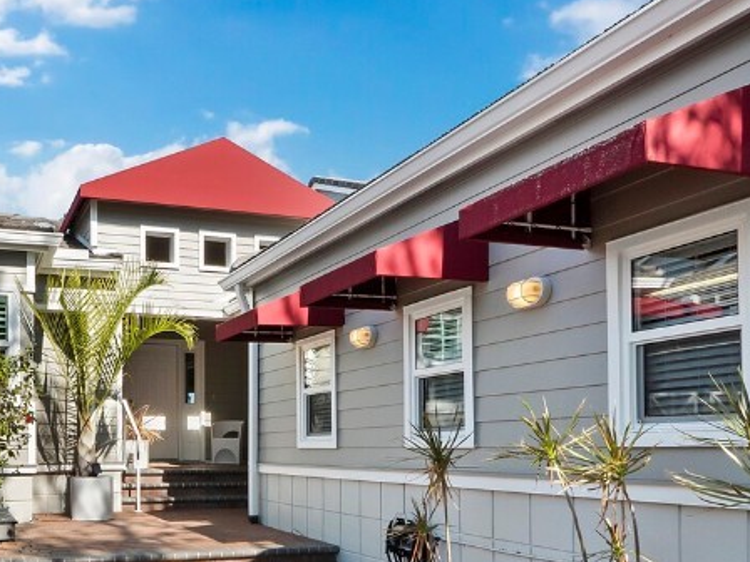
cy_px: 432
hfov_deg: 54.2
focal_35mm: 32
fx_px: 693
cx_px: 188
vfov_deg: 42.6
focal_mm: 7
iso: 400
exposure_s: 1/160
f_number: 11
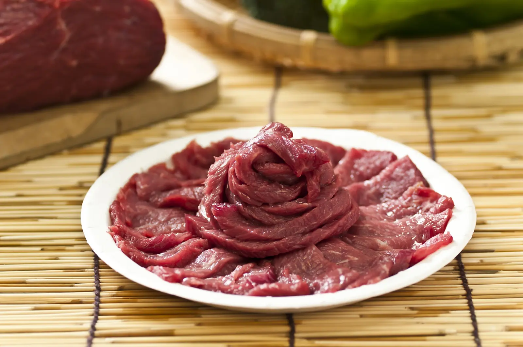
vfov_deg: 10.1
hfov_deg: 15.2
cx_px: 262
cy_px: 174
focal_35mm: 135
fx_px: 1959
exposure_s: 1/60
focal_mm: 90
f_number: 5.6
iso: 200
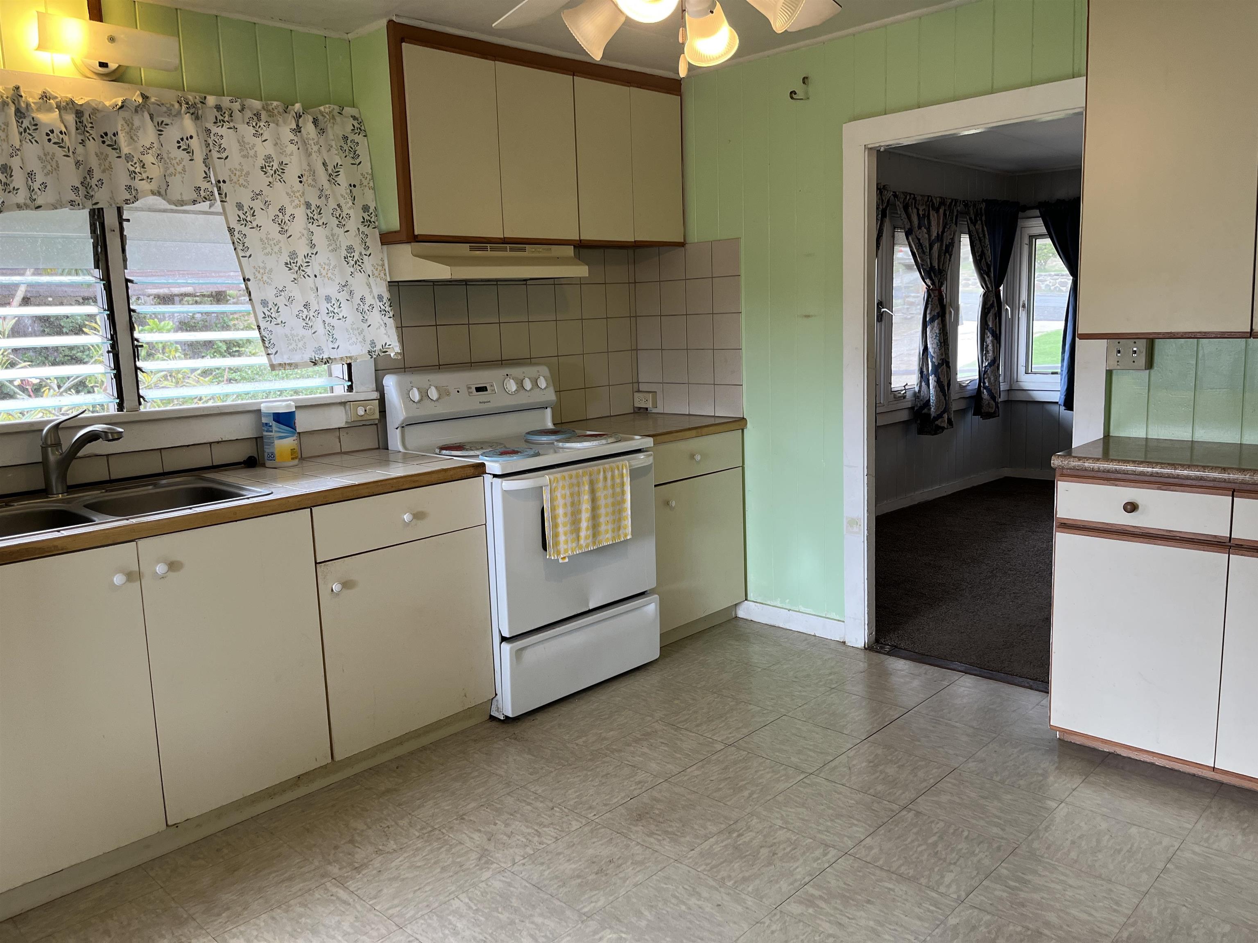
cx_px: 629
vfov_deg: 53.1
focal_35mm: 26
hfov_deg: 67.3
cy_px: 472
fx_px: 945
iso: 100
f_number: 1.6
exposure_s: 1/120
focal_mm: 5.1
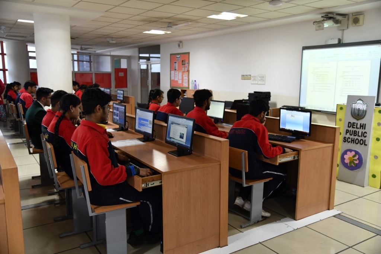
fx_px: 328
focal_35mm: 31
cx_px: 190
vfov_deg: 42.3
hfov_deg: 60.3
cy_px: 127
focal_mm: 31
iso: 1000
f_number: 4
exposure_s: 1/50
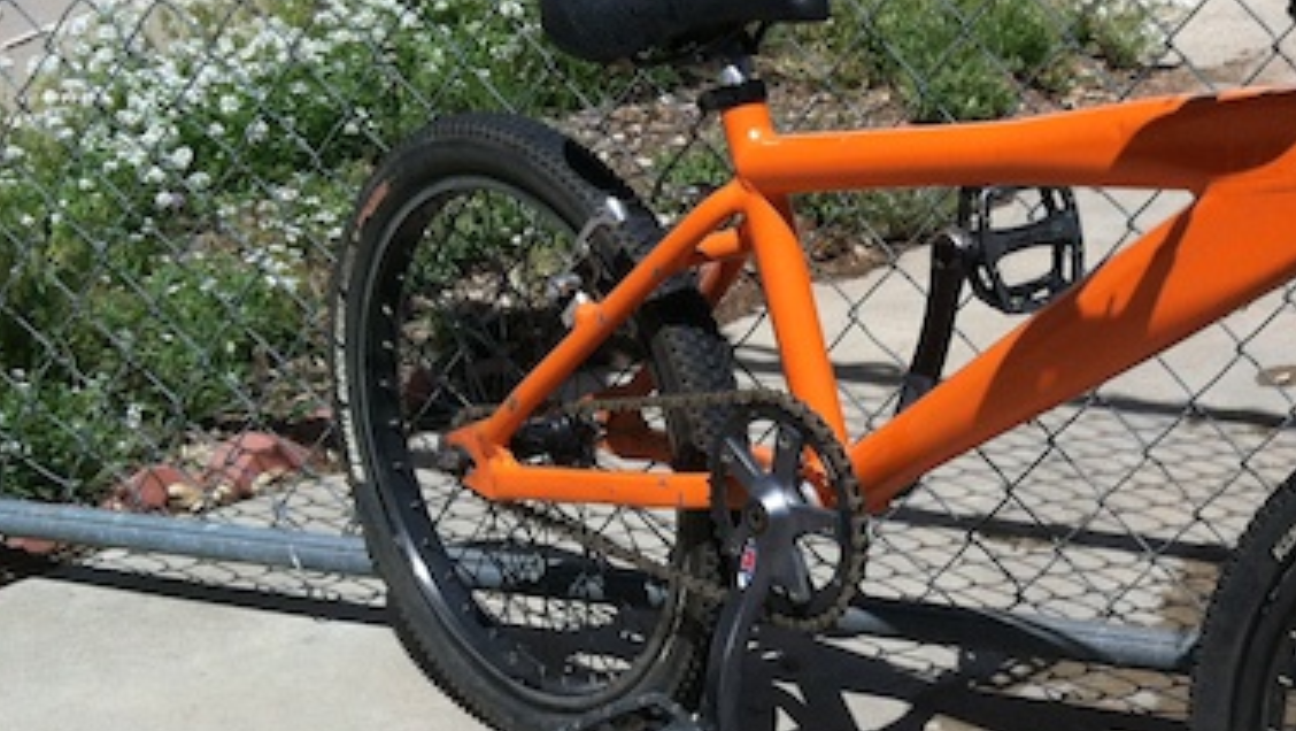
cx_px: 1162
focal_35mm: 81
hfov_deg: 25.4
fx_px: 2785
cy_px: 431
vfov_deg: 14.9
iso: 80
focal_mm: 3.85
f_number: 2.8
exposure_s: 1/2308
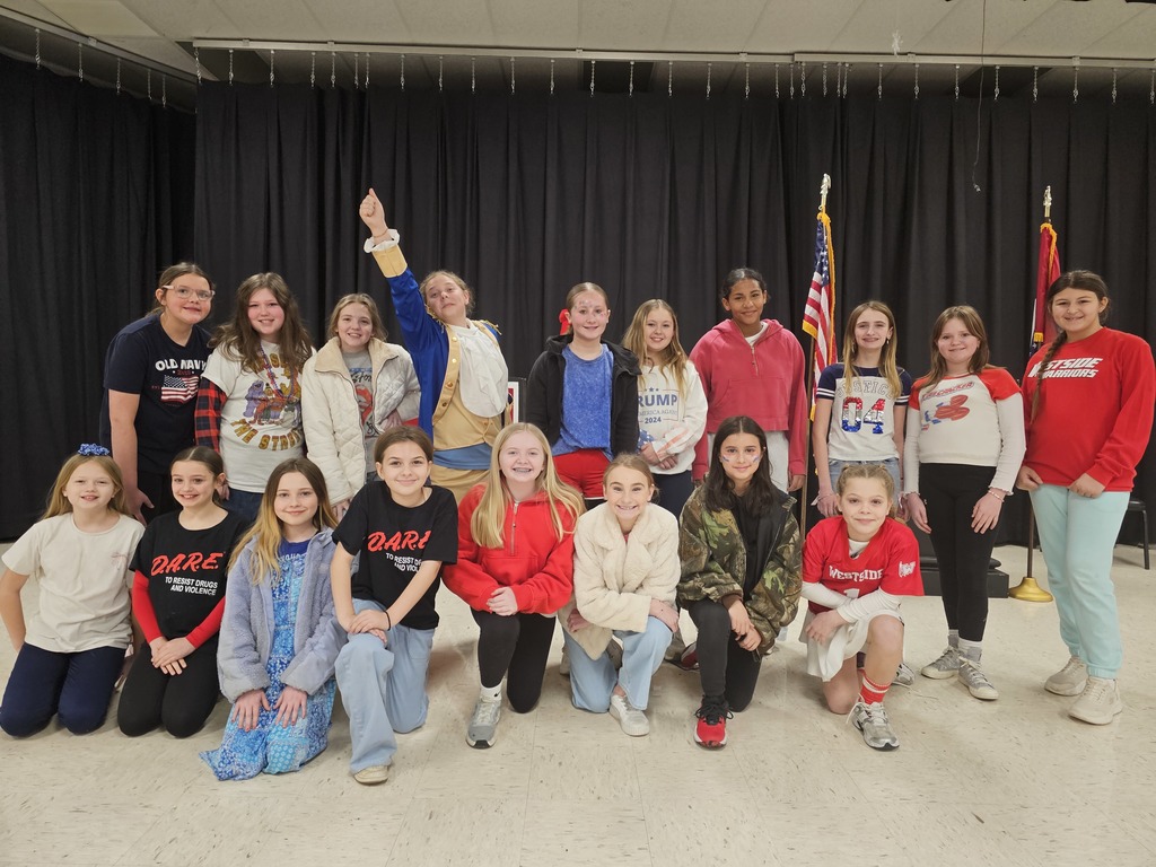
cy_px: 434
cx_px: 578
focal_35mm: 23
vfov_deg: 58.9
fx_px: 768
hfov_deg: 73.9
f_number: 1.7
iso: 200
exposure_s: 1/120
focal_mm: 6.3
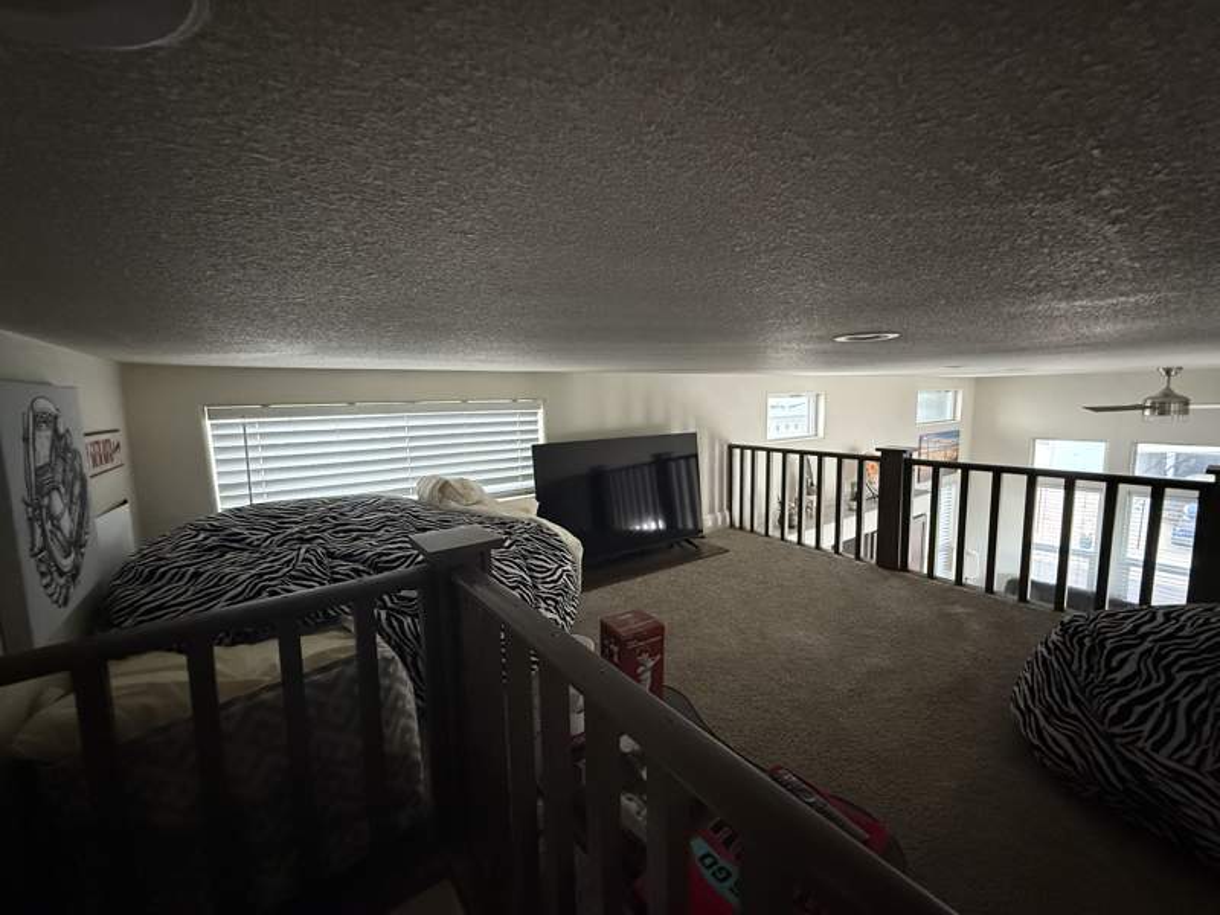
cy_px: 458
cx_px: 610
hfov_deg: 102.1
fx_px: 493
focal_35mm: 14
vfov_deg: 85.7
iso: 800
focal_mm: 2.22
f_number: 2.2
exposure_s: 1/60
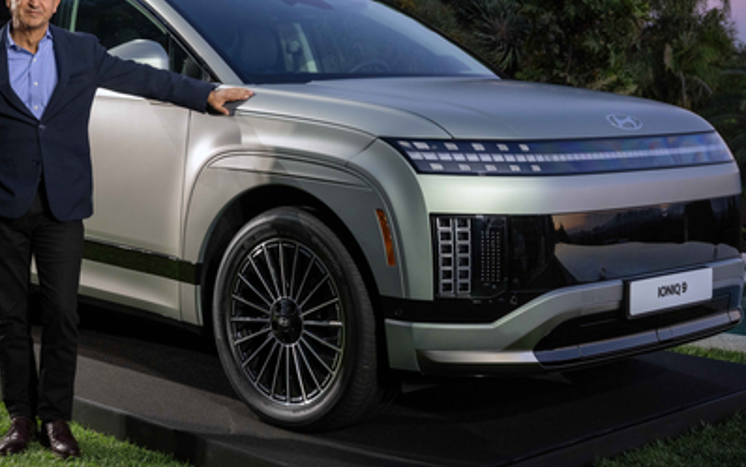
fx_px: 1342
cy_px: 149
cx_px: 283
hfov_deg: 30.9
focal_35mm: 66
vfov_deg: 19.7
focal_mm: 46
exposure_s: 1/160
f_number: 7.1
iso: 800
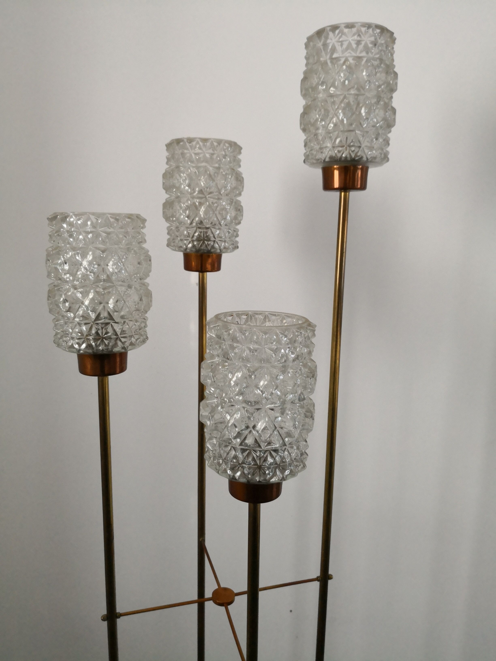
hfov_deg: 51.4
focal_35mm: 27
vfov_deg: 65.3
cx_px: 248
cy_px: 330
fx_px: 516
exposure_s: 1/33.3
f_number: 1.6
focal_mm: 3.95
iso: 320
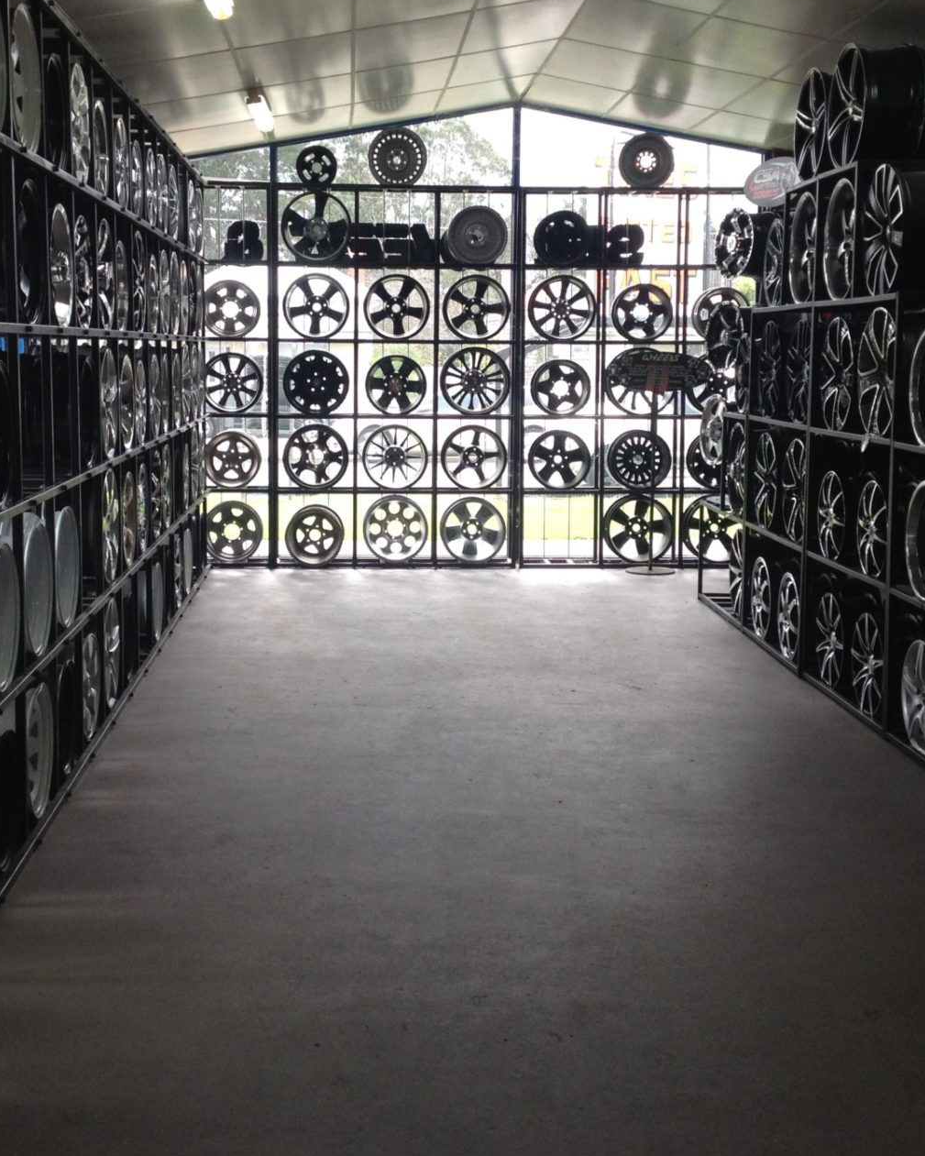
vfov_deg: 36.0
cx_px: 449
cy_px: 513
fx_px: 1779
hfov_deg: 29.1
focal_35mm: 52
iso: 80
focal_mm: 4.28
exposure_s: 1/120
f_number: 2.4
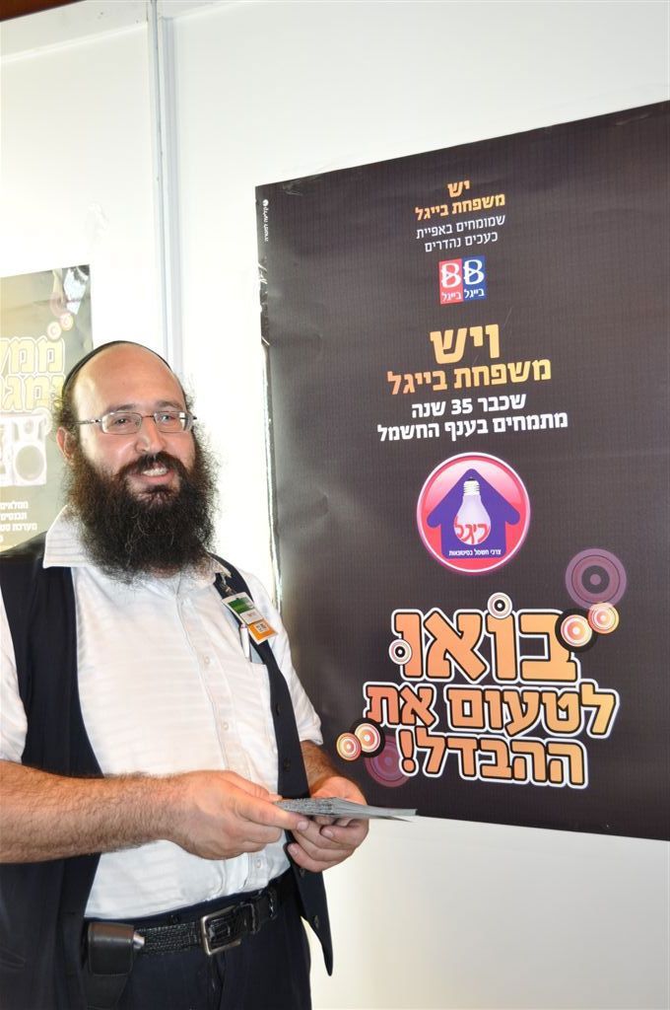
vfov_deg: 46.5
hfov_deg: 31.8
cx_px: 335
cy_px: 505
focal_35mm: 42
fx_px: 1176
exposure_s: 1/80
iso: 400
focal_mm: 28
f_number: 4.5
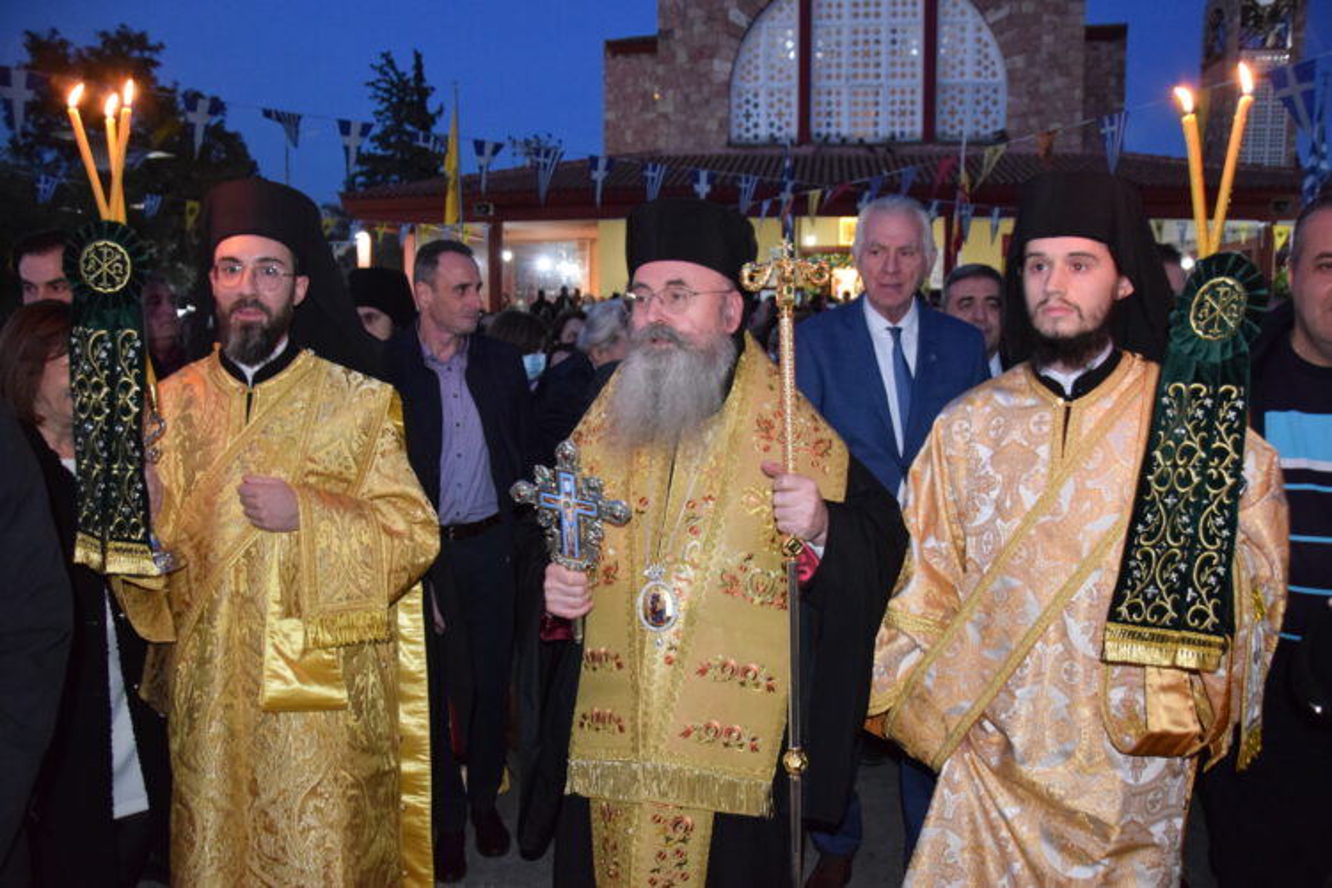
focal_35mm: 27
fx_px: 999
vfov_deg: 47.9
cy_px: 444
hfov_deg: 67.4
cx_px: 666
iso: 3200
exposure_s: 1/60
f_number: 3.5
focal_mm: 18
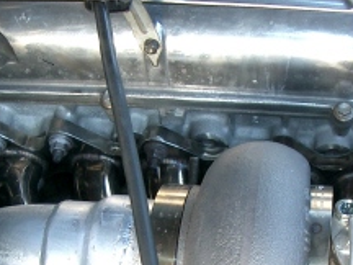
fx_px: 826
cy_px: 251
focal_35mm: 81
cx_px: 201
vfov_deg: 17.9
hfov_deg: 24.1
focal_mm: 5.8
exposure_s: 1/40
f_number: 2.6
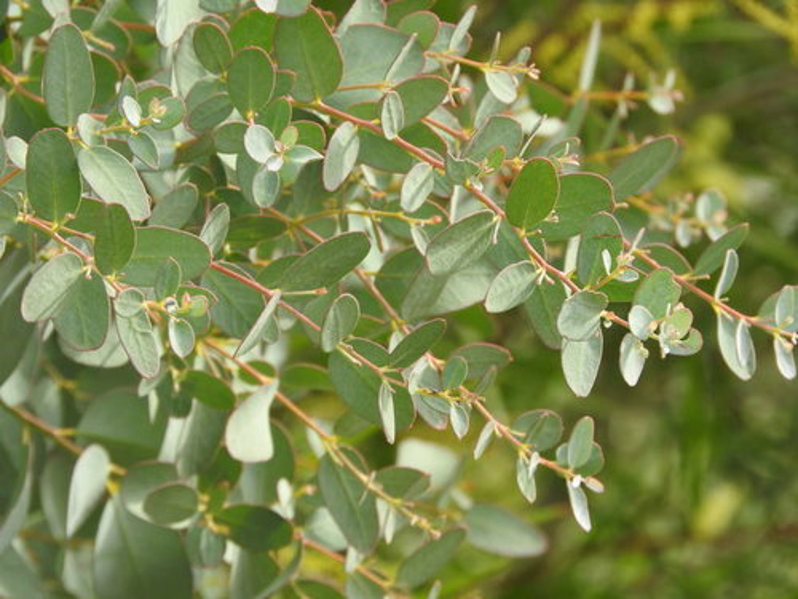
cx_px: 399
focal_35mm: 550
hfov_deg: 3.6
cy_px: 300
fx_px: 12679
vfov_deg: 2.7
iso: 250
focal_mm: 98.5
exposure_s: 1/250
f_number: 5.6
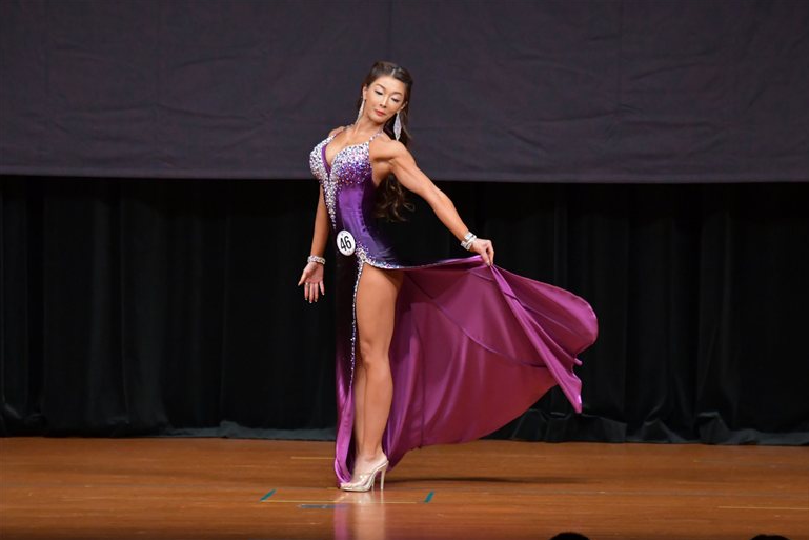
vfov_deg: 5.1
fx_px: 6113
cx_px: 407
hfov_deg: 7.6
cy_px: 271
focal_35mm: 272
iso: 4000
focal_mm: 180
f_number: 5.6
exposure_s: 1/400
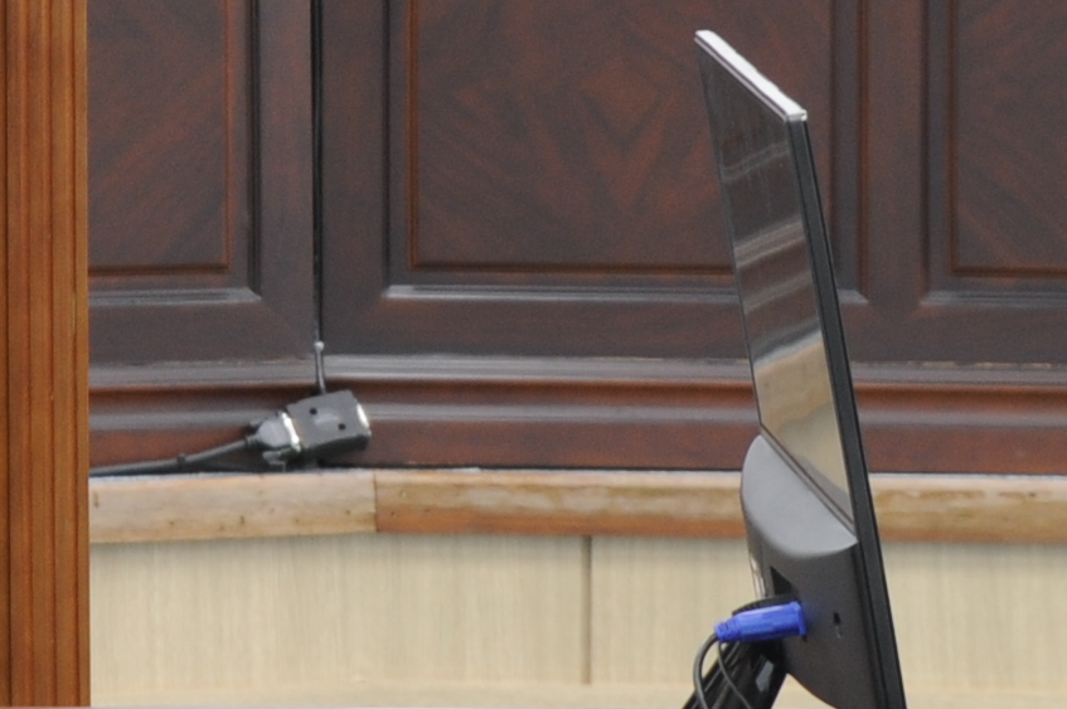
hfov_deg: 3.6
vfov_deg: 2.4
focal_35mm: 570
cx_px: -637
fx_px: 16864
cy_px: -777
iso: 200
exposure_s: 1/6
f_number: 5
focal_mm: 75
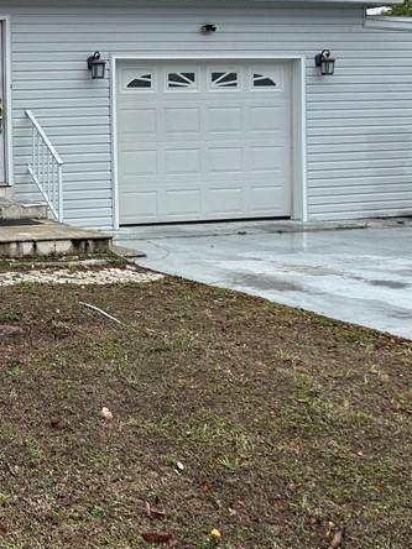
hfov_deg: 22.1
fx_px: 952
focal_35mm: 60
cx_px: -111
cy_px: 141
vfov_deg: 31.6
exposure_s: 1/1751
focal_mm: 5.7
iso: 50
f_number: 1.5
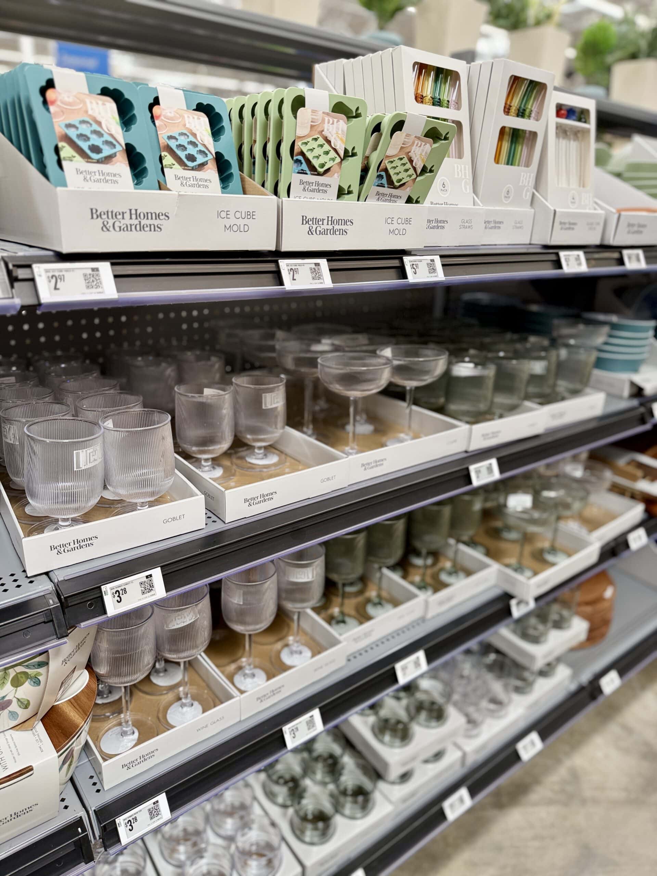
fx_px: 607
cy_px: 438
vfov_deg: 71.6
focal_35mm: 24
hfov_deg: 56.8
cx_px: 328
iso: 100
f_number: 1.78
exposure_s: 1/121
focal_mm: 6.76
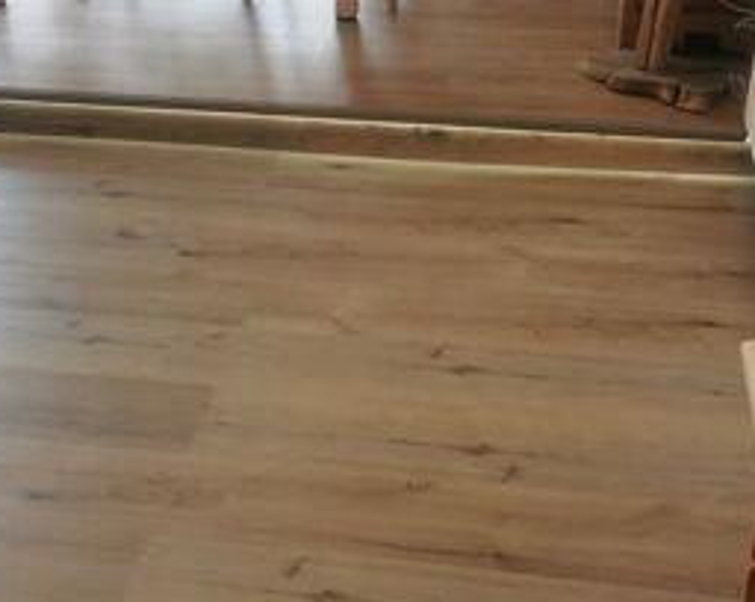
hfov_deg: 28.7
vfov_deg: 23.0
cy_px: 378
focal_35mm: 66
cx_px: 289
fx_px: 1473
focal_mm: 5.58
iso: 125
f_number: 1.8
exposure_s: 1/50
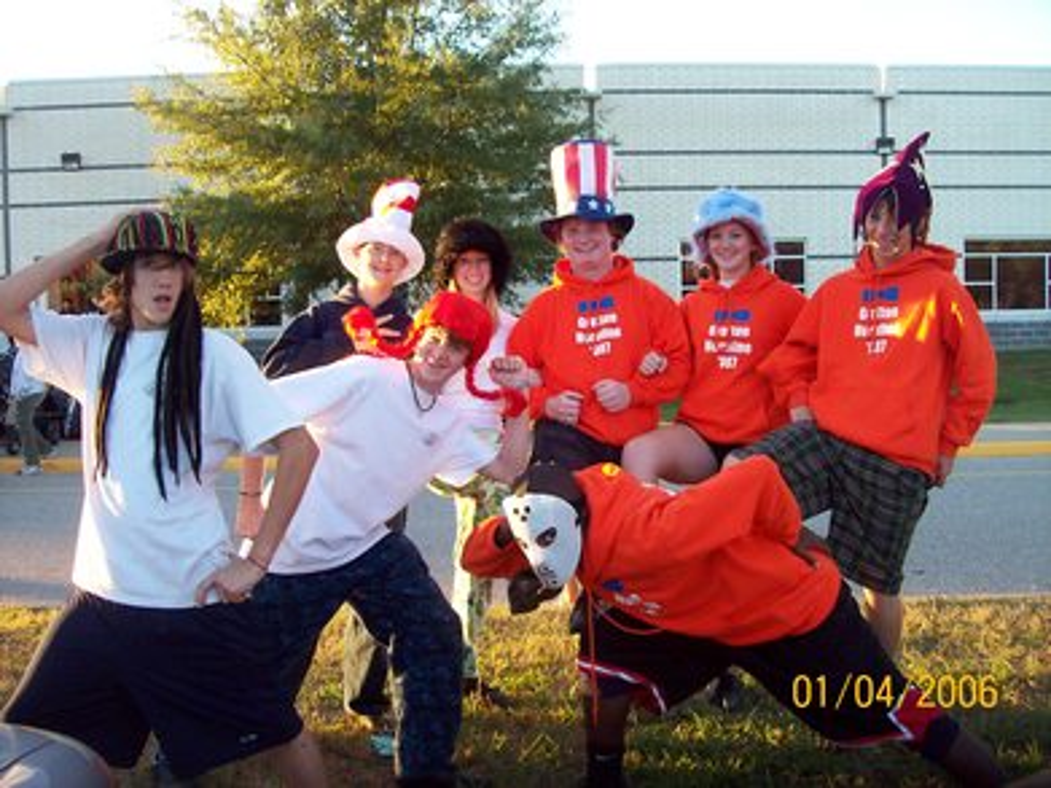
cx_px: 526
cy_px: 394
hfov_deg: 51.4
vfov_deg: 39.6
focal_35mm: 36
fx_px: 1093
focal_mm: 6
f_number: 2.7
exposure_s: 1/93.9
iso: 80
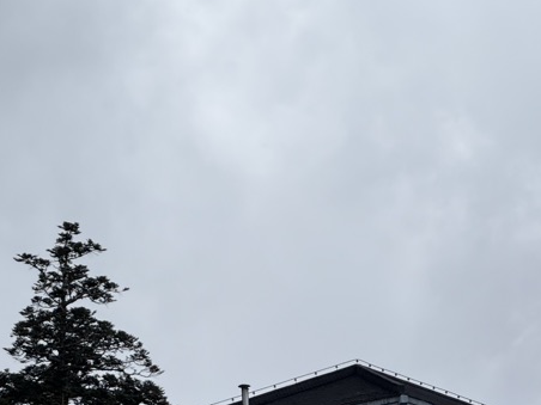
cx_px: 451
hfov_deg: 7.3
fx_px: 4251
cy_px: 436
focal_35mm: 272
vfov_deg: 5.4
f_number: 2.8
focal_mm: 15.66
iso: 64
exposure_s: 1/2439
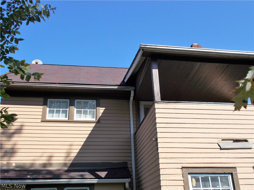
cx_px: 127
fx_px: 286
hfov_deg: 47.9
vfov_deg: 36.8
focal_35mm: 39
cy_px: 95
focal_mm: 6.9
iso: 80
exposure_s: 1/100
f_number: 9.8
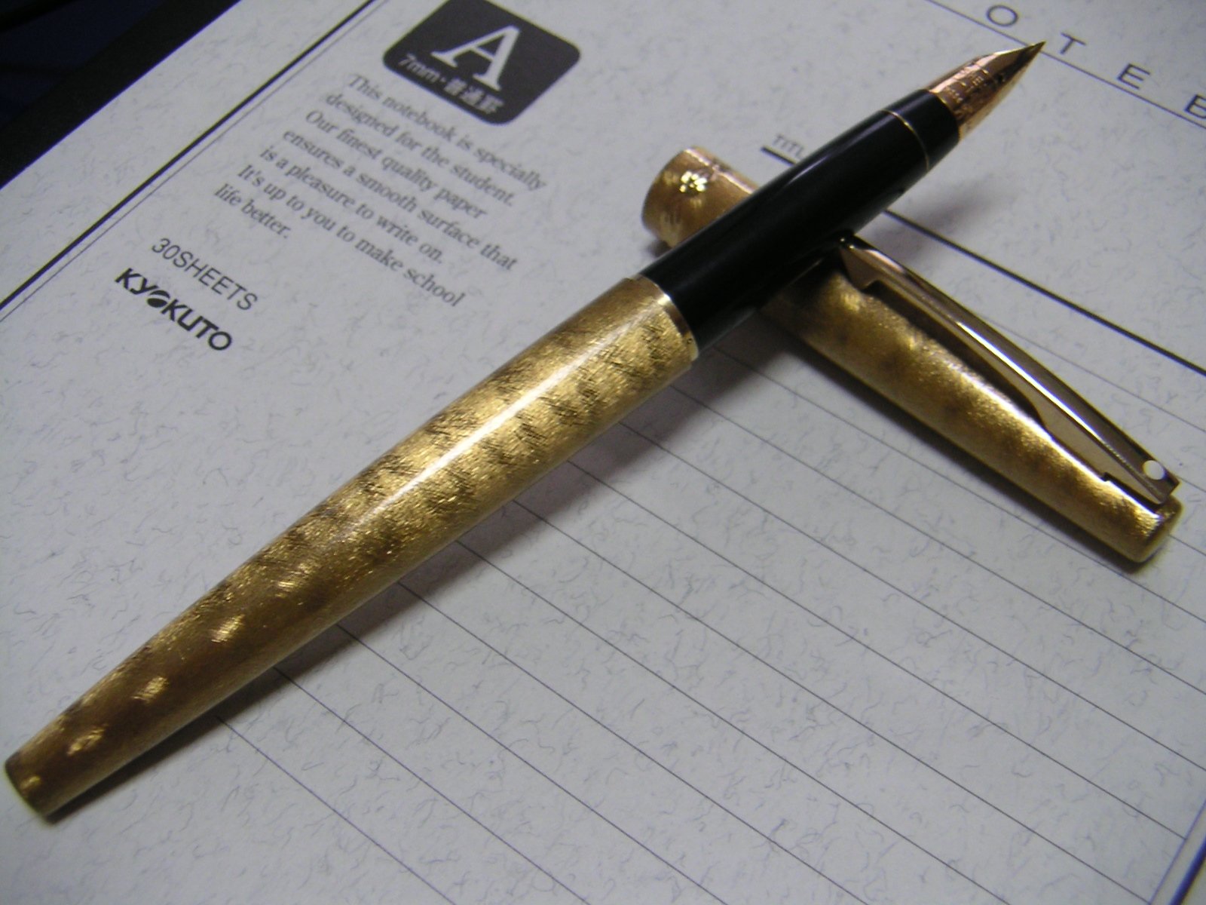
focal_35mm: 40
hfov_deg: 46.8
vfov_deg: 36.0
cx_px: 603
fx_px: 1394
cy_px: 452
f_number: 2.9
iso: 100
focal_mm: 5.3
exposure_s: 1/15
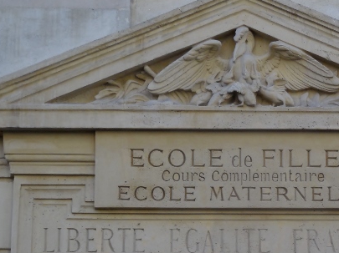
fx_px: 1517
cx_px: 245
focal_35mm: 155
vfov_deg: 9.6
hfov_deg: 12.7
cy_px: 166
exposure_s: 1/250
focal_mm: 17.7
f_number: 5
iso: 160
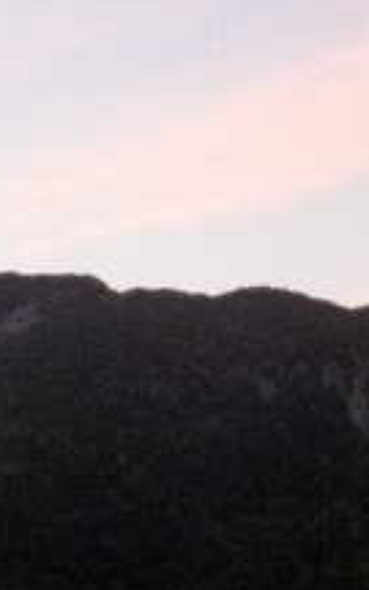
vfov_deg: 14.0
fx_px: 2397
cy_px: 344
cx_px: 325
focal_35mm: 149
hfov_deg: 8.8
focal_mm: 6.3
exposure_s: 1/250
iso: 400
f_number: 3.1
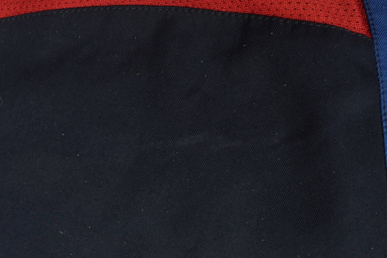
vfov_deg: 29.9
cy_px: 129
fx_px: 484
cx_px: 194
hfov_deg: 43.6
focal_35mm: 45
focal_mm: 30
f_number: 11
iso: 400
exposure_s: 1/40
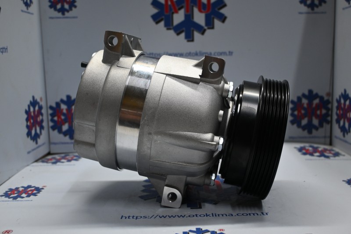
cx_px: 176
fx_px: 366
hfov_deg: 51.3
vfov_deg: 35.5
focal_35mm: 38
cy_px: 117
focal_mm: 25
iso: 720
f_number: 4.2
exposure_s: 1/125
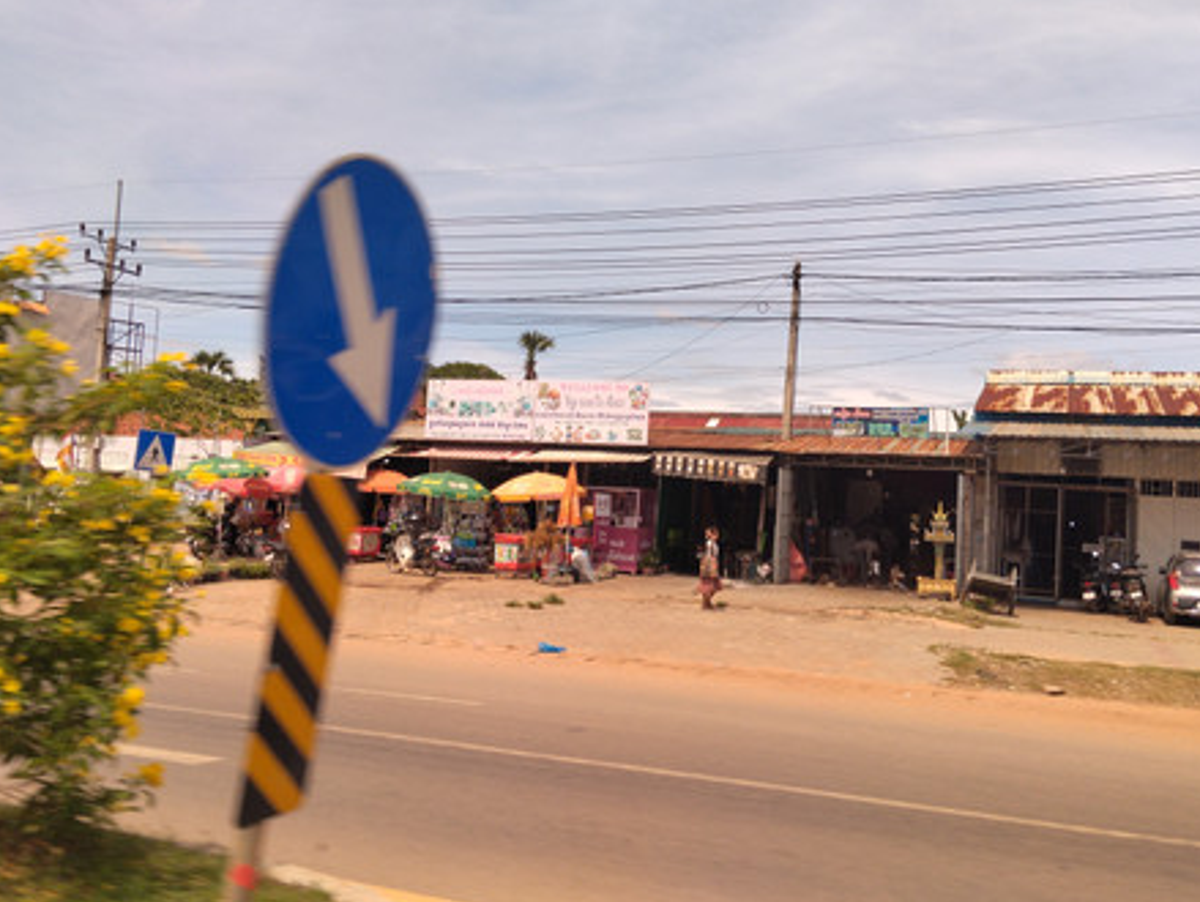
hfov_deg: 55.3
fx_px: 1145
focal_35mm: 33
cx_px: 631
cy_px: 414
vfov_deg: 43.0
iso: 50
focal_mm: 4.22
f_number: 1.8
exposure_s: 1/310
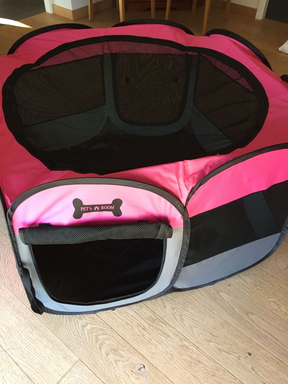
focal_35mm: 29
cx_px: 144
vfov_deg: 61.7
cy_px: 192
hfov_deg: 48.2
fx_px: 322
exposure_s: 1/33
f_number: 2.2
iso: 80
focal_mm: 4.15
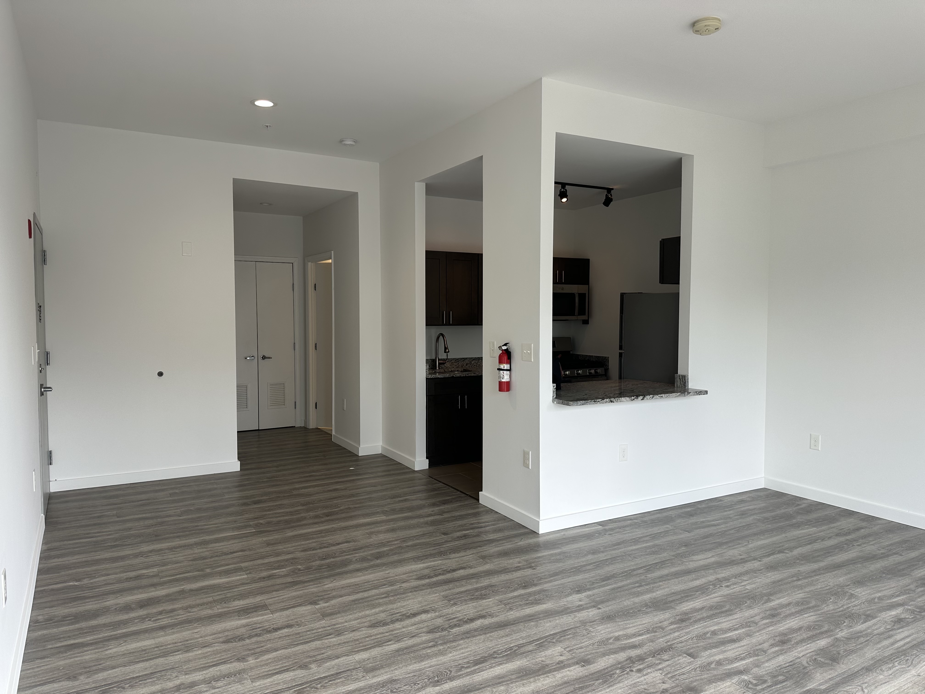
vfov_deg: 56.8
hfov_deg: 71.6
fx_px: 641
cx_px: 462
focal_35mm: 24
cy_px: 347
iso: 64
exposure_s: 1/128
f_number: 1.78
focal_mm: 6.86
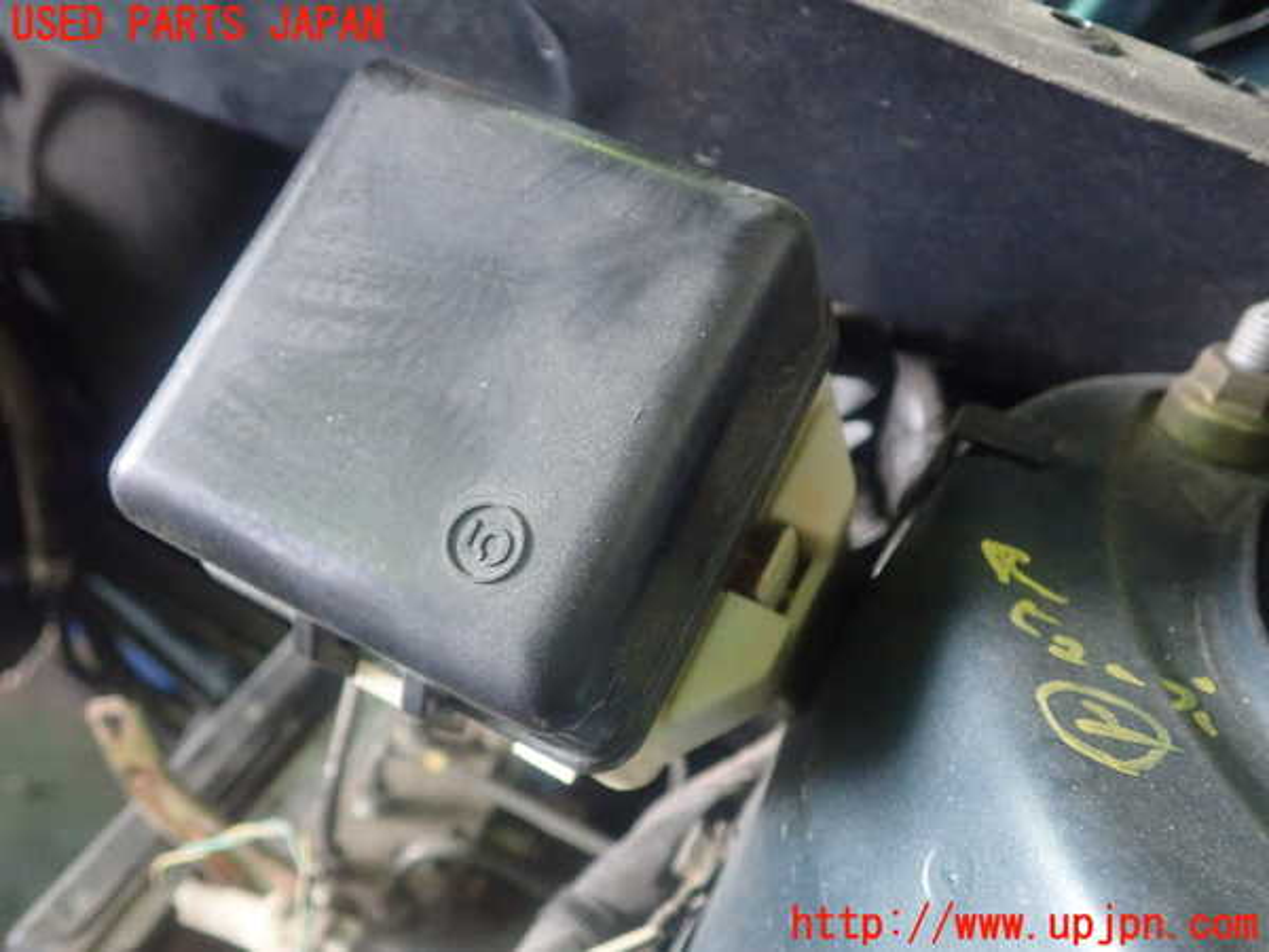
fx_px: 1100
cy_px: 476
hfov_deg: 60.0
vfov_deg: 46.8
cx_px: 634
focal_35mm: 30
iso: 1000
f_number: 2.3
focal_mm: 5.5
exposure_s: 1/30
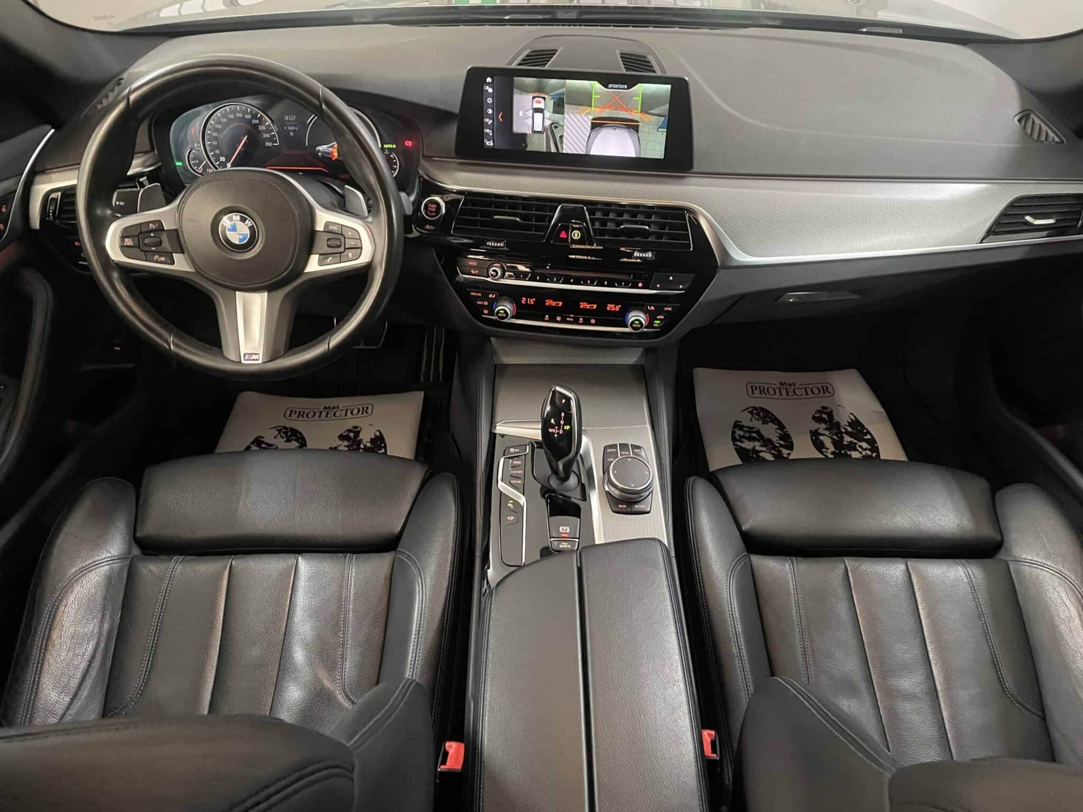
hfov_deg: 67.3
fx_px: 813
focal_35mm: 26
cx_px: 542
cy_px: 406
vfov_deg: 53.1
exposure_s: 1/27
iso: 640
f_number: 1.6
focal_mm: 4.2
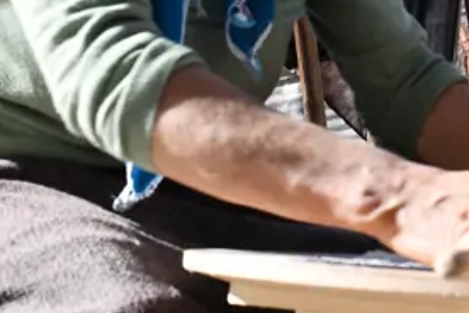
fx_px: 1120
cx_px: 474
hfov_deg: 22.7
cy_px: -33
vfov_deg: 15.5
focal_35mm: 86
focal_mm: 18
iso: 160
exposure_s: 1/250
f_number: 8
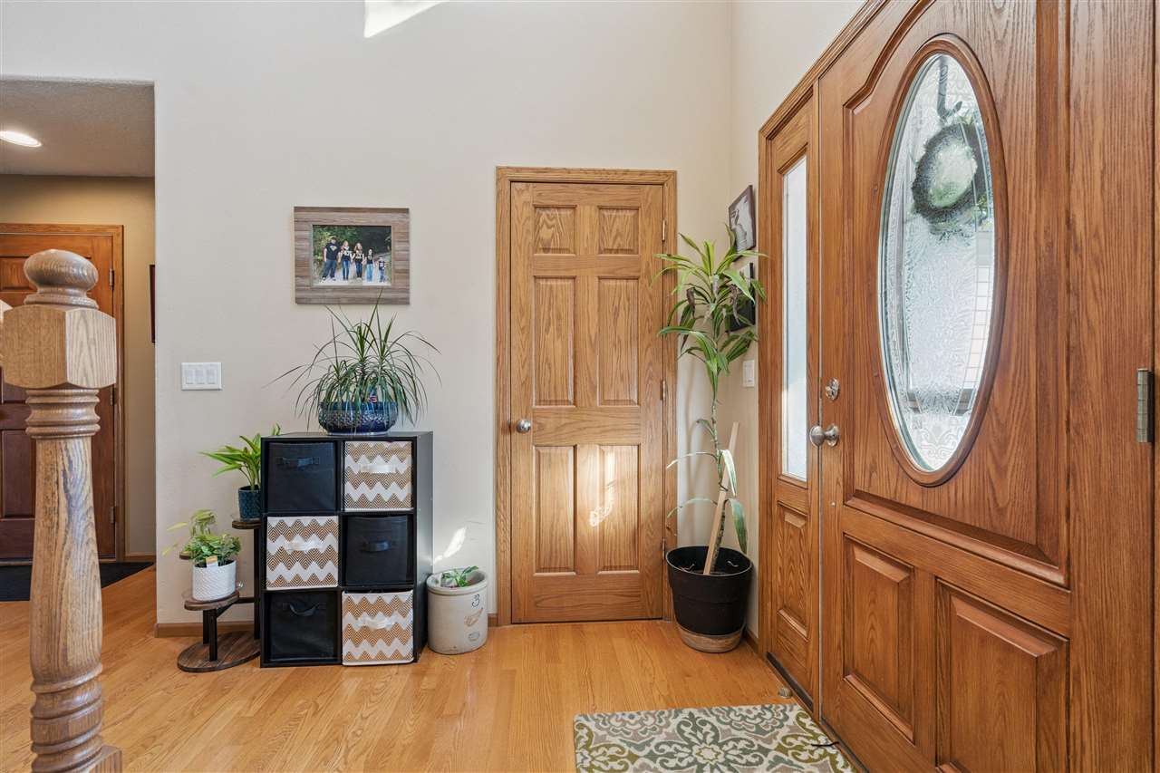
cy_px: 386
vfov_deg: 73.7
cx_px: 580
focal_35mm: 16
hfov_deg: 96.7
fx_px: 515
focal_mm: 16
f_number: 8
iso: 800
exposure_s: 1/40
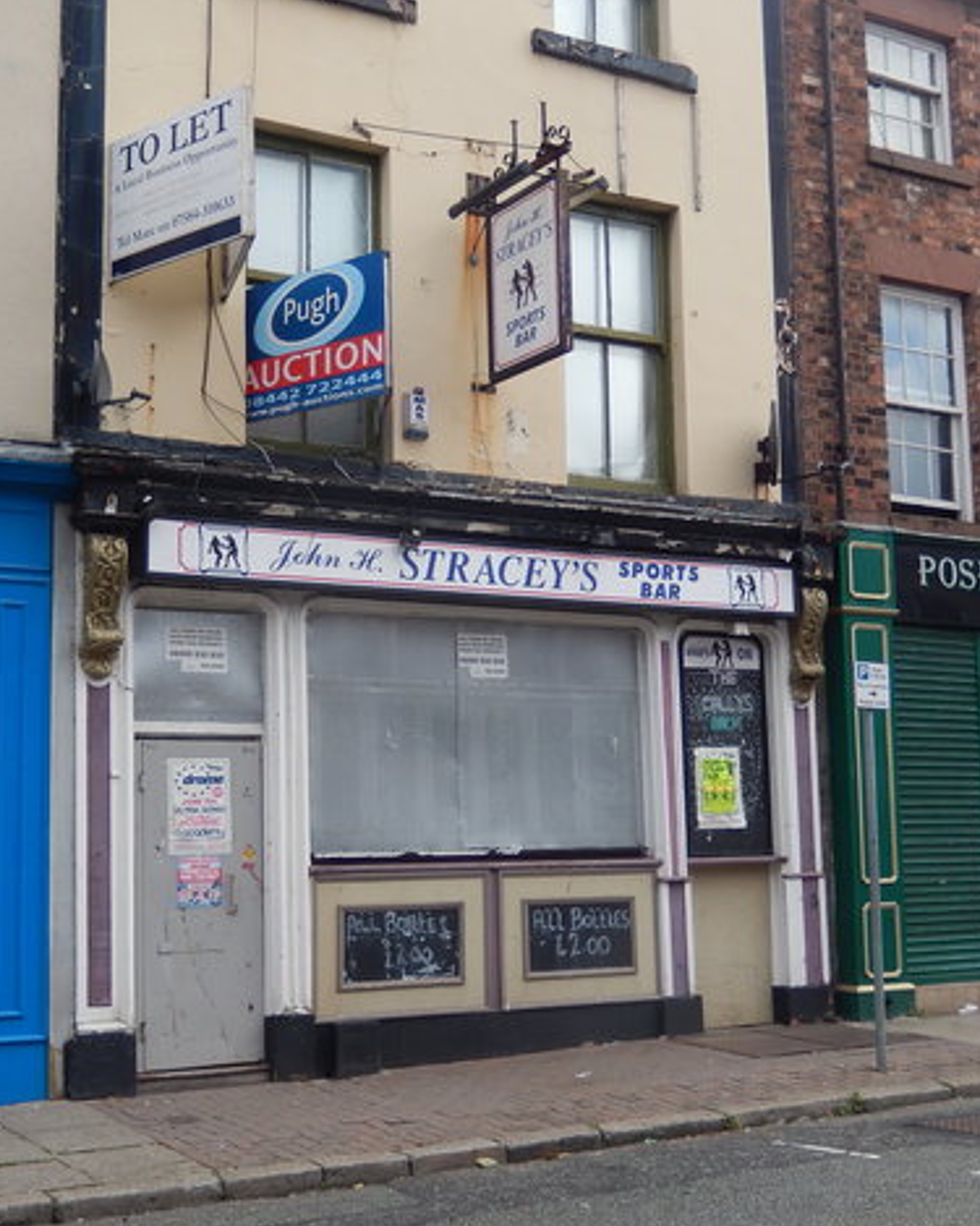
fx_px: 1741
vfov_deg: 38.8
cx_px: 363
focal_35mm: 48
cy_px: 612
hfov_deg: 31.3
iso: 125
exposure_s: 1/400
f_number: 4
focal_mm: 6.5
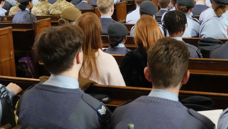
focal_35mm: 66
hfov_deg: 31.8
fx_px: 399
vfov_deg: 18.1
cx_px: 139
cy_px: 28
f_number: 3.2
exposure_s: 1/250
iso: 6400
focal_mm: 15.73
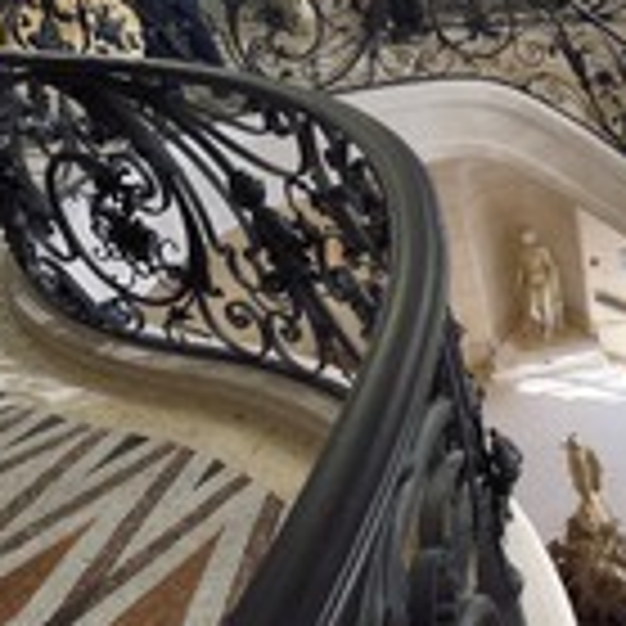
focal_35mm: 36
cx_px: 770
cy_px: 356
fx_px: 737
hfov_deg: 35.2
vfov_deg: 45.9
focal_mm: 14
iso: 400
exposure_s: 1/50
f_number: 13
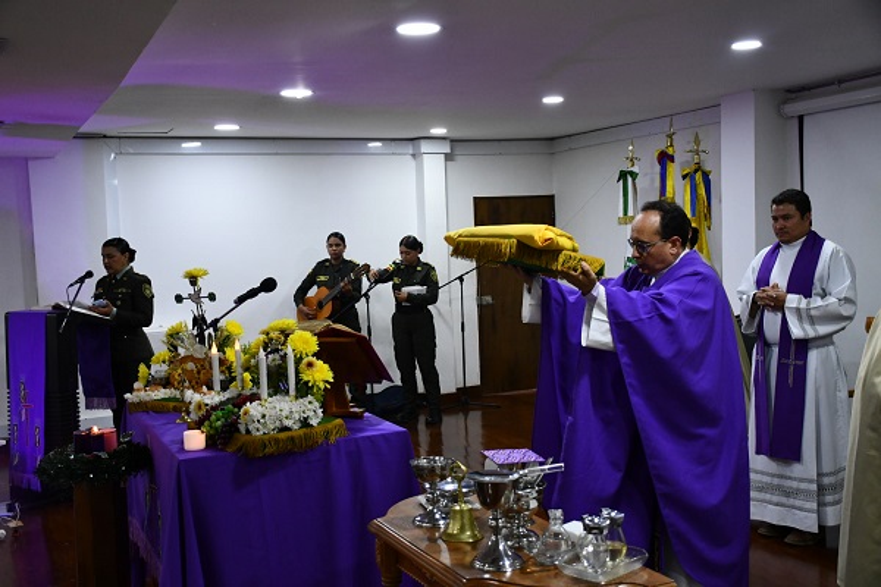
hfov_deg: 49.6
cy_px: 294
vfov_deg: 34.2
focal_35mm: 39
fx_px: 954
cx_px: 440
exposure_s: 1/125
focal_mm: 26
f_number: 3.8
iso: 1800
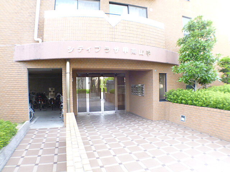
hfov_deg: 51.4
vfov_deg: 39.7
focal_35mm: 36
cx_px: 115
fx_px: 239
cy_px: 86
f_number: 3.1
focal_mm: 6.4
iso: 250
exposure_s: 1/60
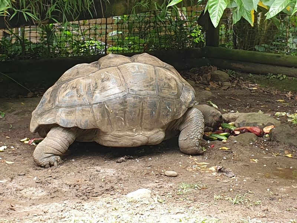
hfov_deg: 67.3
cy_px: 112
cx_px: 148
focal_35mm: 26
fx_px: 223
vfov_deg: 53.1
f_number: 2.4
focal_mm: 4.3
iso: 50
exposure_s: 1/145
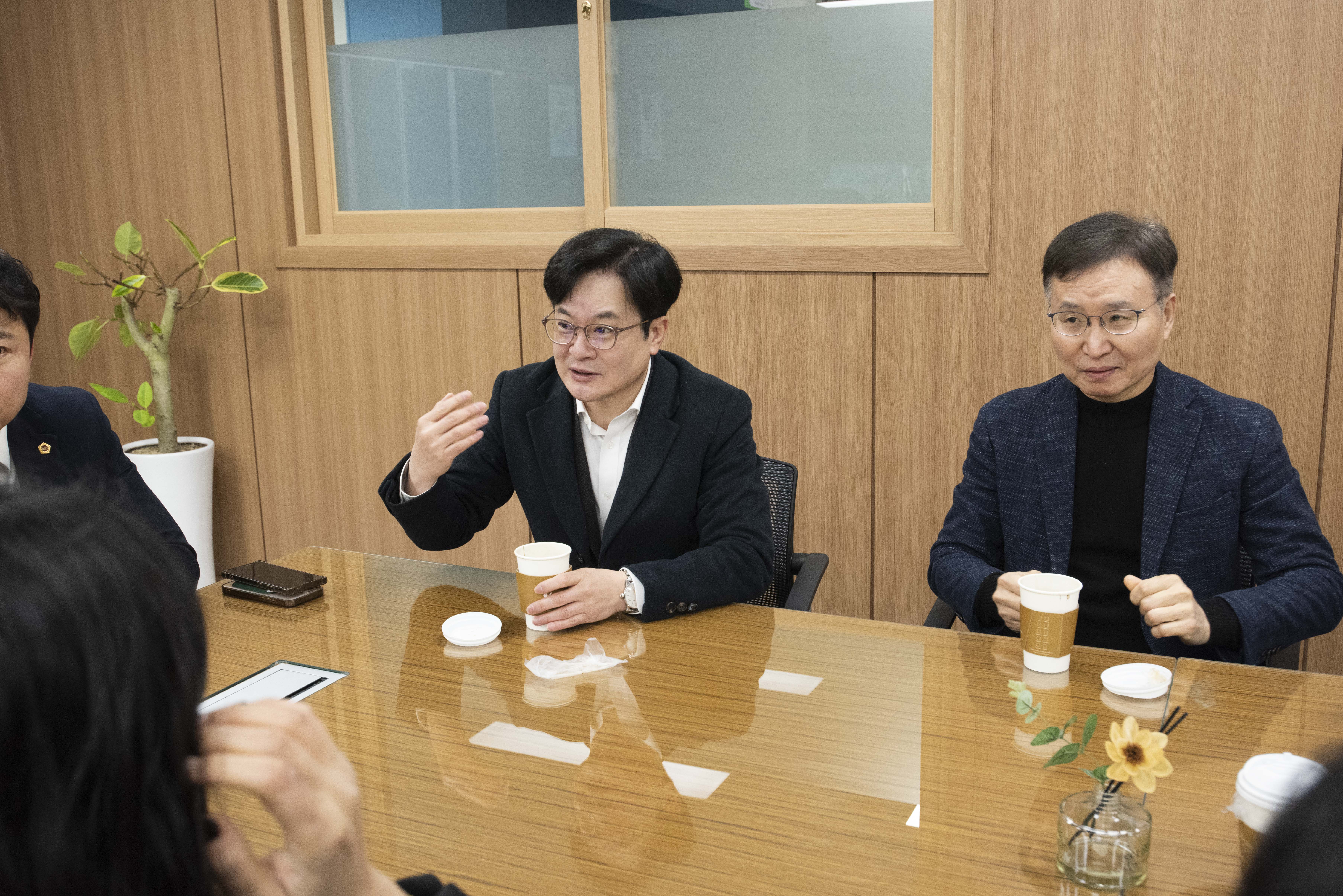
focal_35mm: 35
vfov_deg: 37.9
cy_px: 448
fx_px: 1306
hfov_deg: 54.4
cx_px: 672
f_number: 7.1
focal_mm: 35
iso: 3200
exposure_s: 1/160
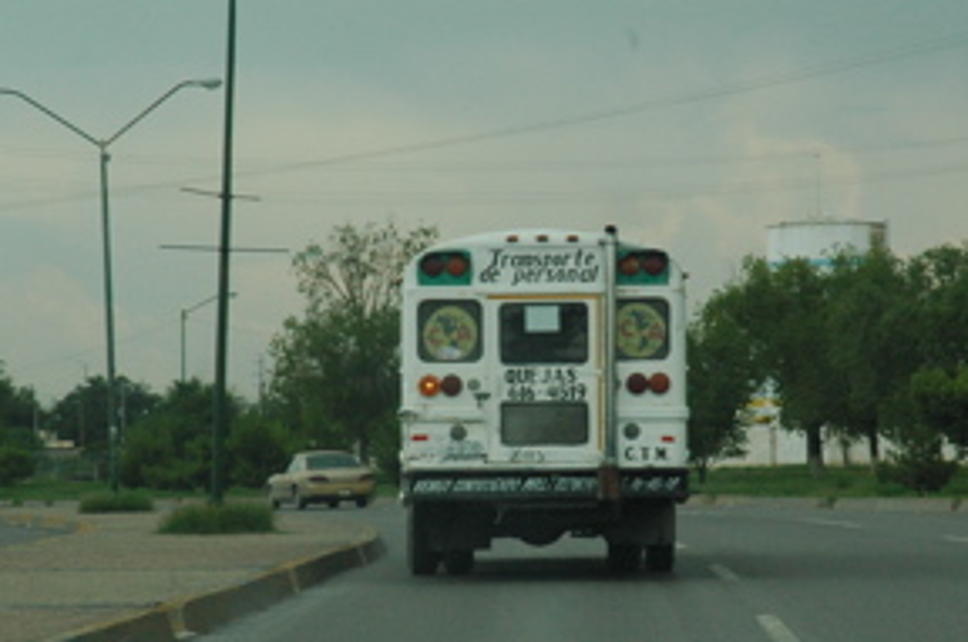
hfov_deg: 11.8
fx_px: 4698
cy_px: 351
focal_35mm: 175
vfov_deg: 7.8
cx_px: 618
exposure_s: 1/400
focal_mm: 70
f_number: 11
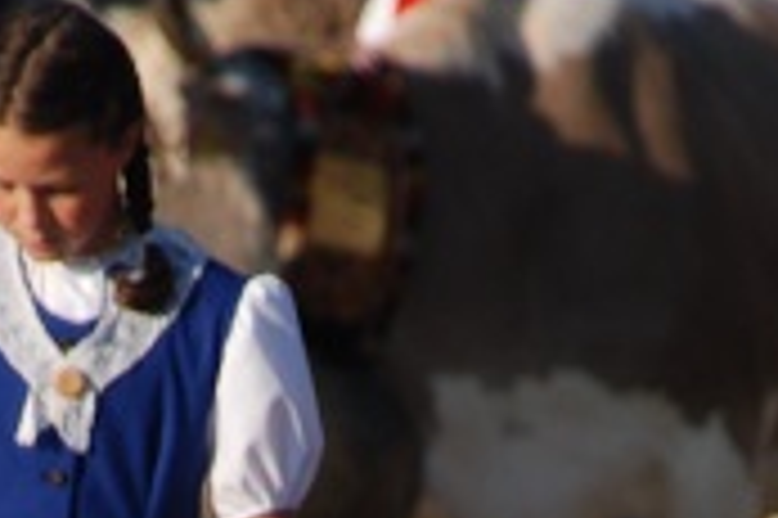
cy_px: 930
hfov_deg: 1.4
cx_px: 450
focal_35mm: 1527
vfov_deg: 0.9
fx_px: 32968
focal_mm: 220
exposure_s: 1/250
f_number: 6.3
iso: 100
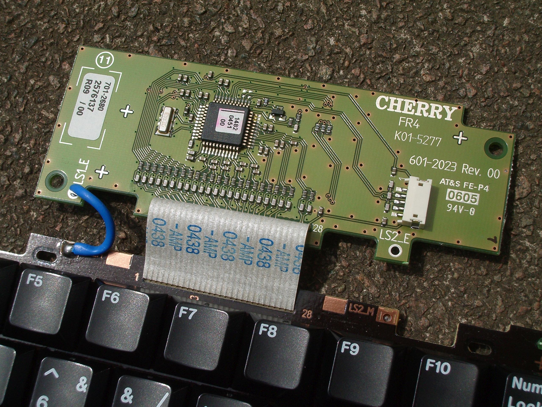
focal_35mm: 62
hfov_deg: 31.2
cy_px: 204
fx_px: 971
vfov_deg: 23.7
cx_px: 271
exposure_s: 1/500
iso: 80
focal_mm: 10.2
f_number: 5.6
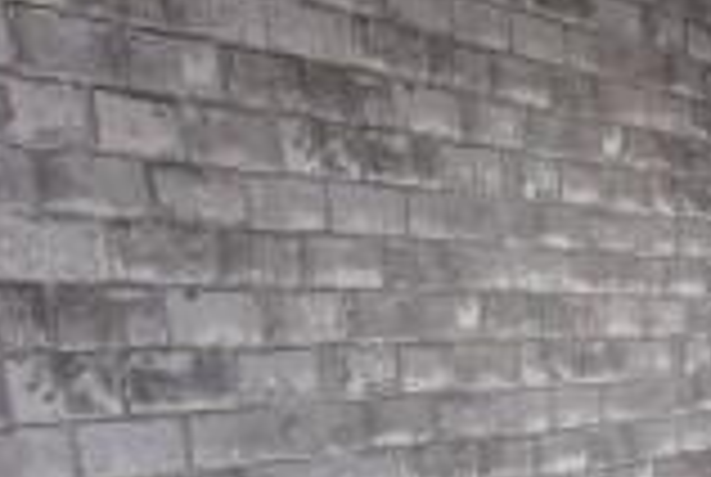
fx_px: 1919
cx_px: 1462
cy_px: 1015
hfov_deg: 15.9
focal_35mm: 97
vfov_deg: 12.2
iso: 800
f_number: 5
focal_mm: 10
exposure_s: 1/100
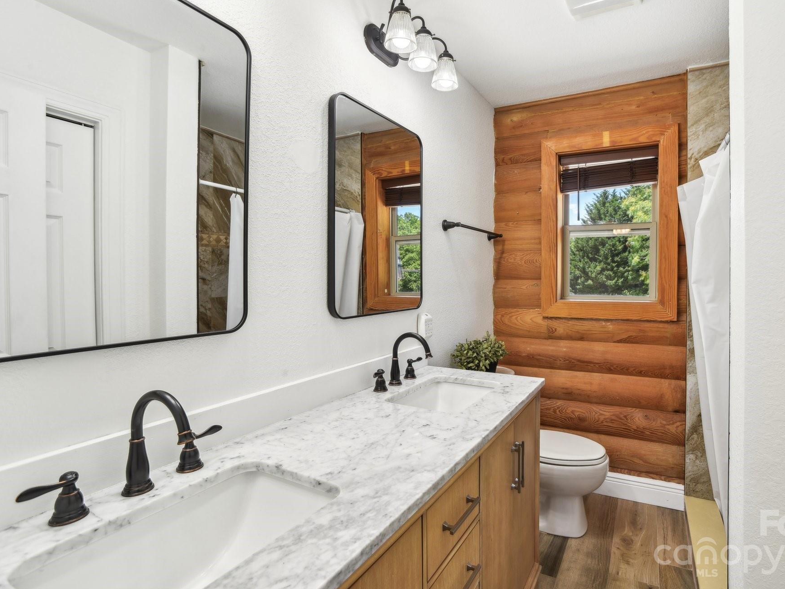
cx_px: 447
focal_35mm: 17
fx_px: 385
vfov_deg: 74.7
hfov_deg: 90.5
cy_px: 286
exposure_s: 1/25
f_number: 11
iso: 100
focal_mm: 15
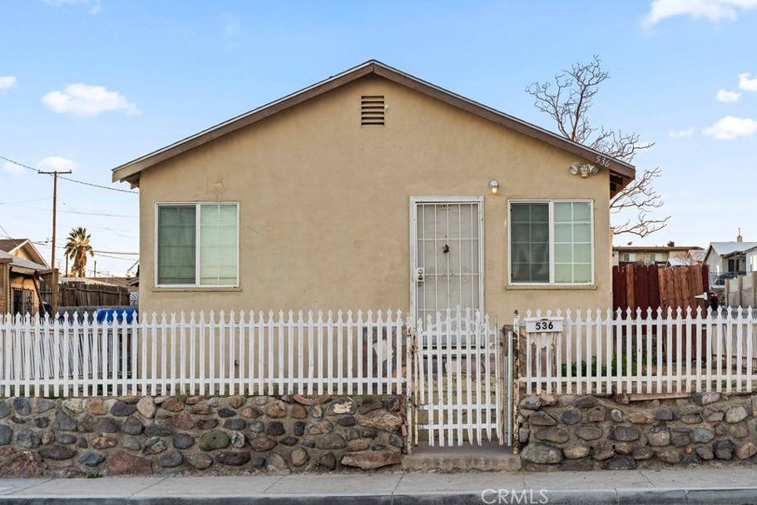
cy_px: 224
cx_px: 398
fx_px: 1136
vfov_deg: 25.1
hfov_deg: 36.9
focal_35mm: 54
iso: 1000
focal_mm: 48
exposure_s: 1/100
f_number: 9
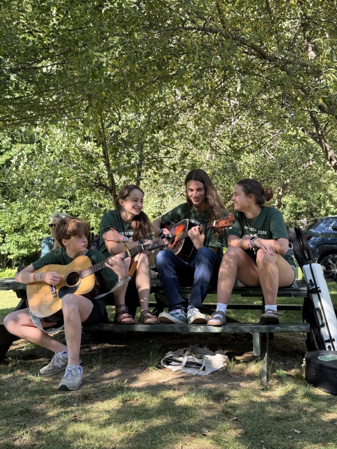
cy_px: 224
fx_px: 623
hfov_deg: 30.3
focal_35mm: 48
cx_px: 168
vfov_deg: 39.7
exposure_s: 1/356
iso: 64
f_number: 1.78
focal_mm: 6.76
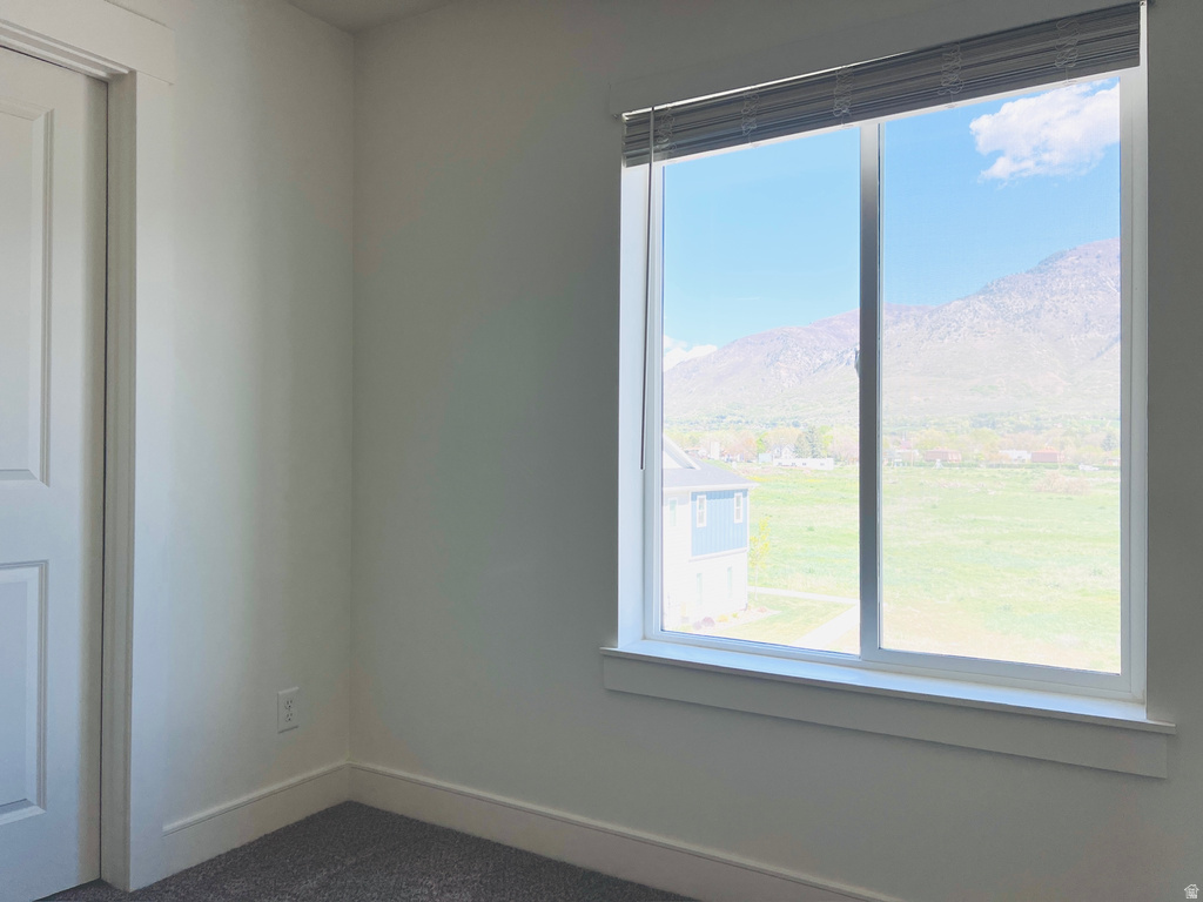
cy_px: 451
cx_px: 602
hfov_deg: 67.3
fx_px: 904
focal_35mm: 26
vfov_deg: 53.1
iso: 50
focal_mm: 5.7
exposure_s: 1/887
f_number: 1.5
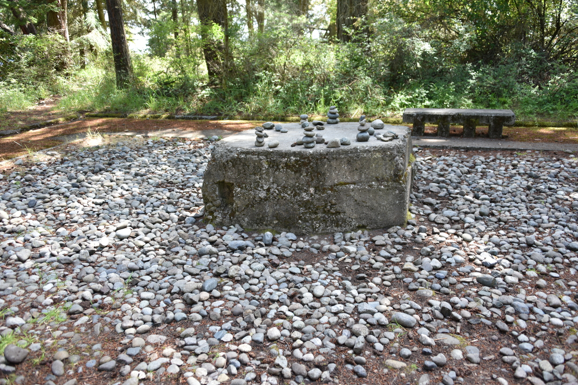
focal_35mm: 29
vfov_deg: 45.0
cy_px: 187
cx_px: 292
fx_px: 466
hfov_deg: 63.7
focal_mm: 28
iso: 100
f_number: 3.5
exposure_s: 1/60
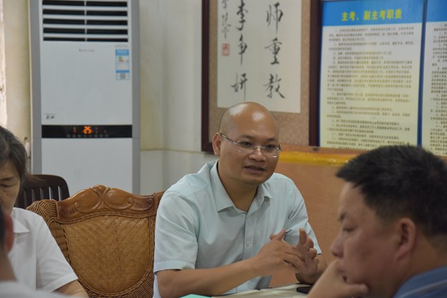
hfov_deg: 17.1
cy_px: 149
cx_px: 224
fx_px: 1491
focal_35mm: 120
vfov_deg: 11.4
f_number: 5.3
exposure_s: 1/80
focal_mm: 80
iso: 800
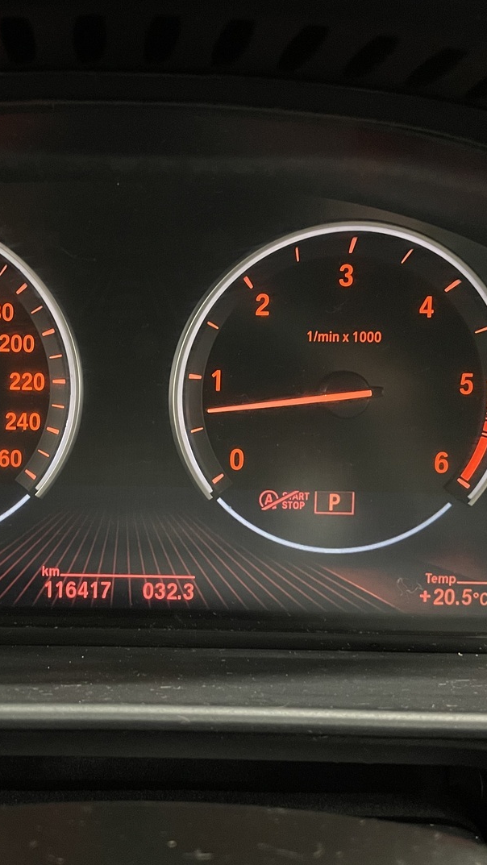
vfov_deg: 52.8
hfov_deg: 30.5
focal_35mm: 38
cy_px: 433
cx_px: 107
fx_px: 872
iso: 800
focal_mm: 4.2
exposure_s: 1/25
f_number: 1.6
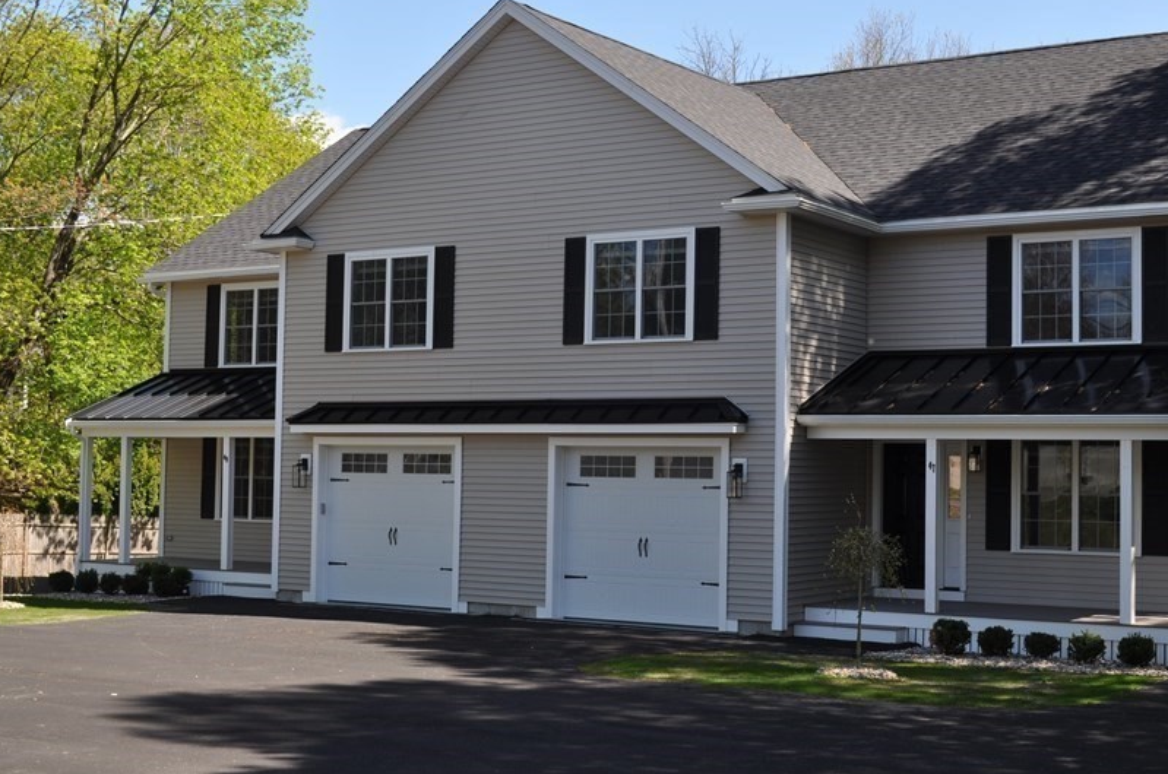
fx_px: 1620
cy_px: 386
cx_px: 725
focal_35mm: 50
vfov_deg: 26.9
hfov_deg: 39.4
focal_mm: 26
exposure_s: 1/200
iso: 200
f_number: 7.1
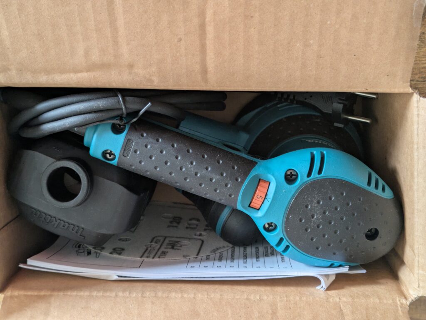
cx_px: 213
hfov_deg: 37.5
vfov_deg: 28.6
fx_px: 628
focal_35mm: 51
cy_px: 160
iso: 201
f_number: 1.89
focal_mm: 5.43
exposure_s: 1/25
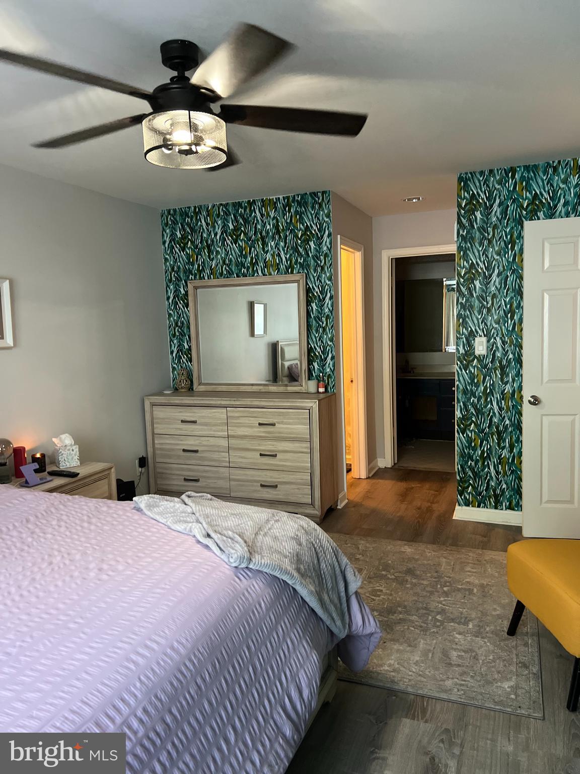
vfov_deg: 67.3
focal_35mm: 26
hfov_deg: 53.1
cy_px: 387
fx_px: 581
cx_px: 290
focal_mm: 5.7
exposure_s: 1/40
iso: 400
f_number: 1.5
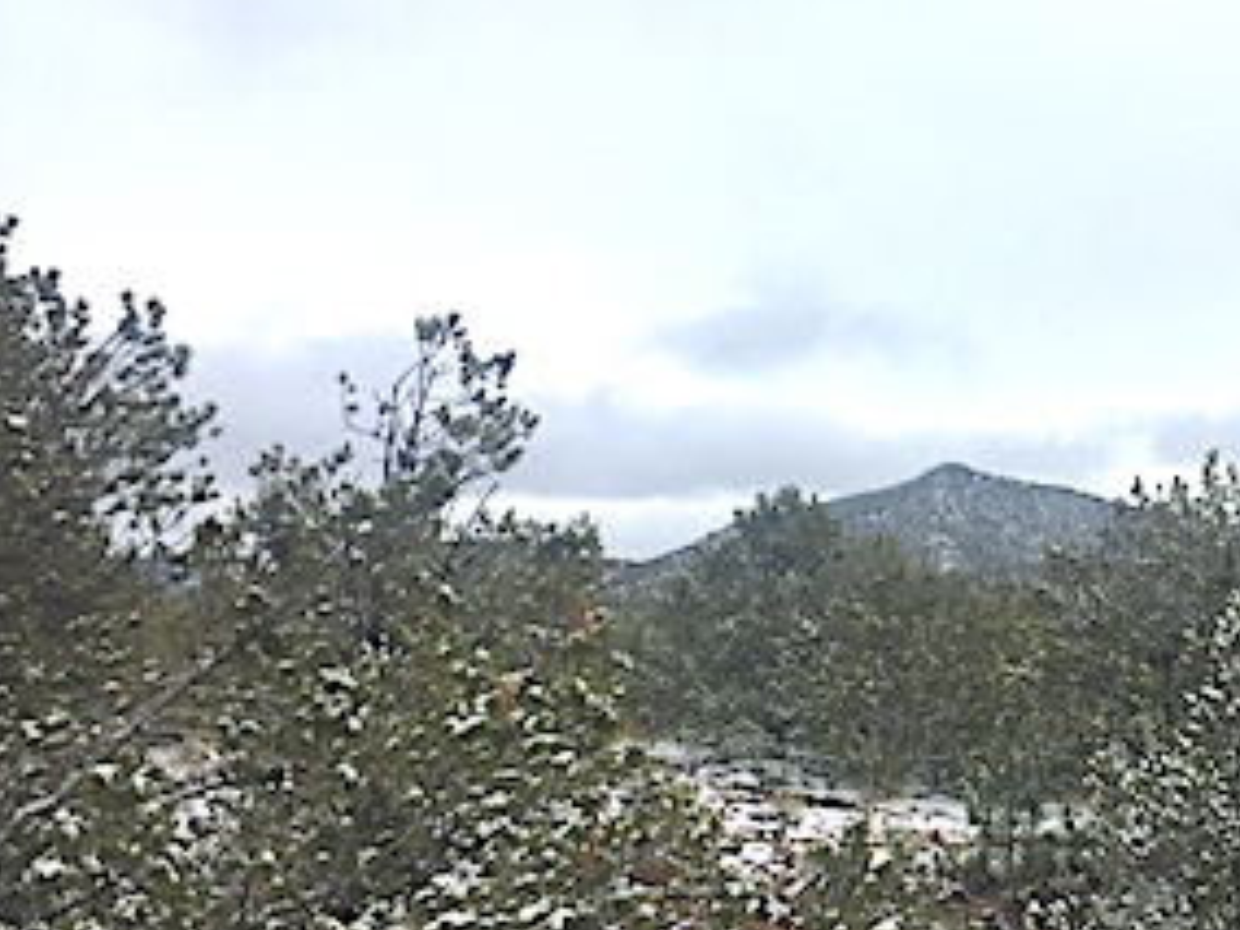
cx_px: 1083
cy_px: 666
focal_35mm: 51
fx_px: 1827
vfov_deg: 28.3
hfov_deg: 35.6
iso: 32
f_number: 2.2
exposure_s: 1/3049
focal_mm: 4.15
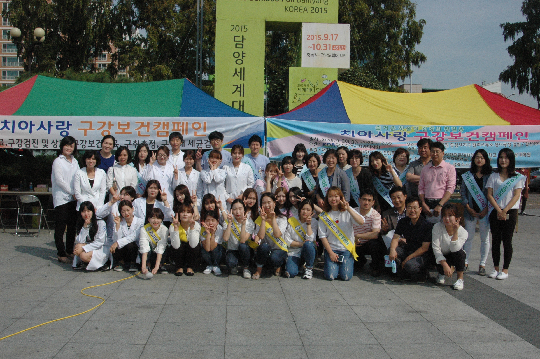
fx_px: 540
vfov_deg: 36.8
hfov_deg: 53.2
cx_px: 270
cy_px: 180
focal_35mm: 36
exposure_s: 1/1000
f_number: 18
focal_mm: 24
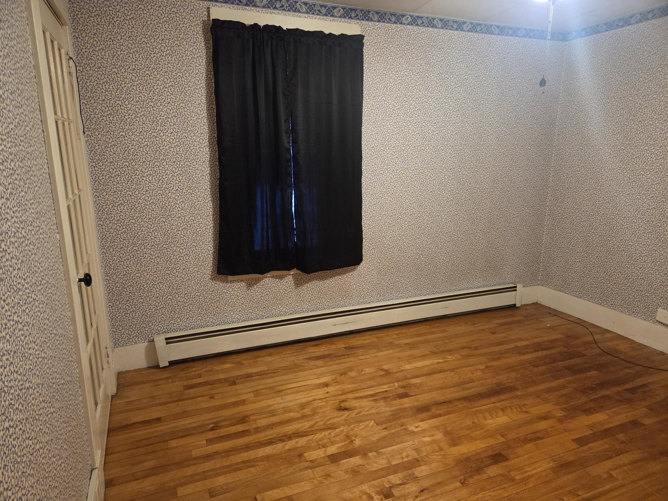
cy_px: 250
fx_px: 444
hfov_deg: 73.9
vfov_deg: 58.9
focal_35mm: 23
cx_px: 334
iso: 1600
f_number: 1.8
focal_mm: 5.4
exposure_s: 1/120
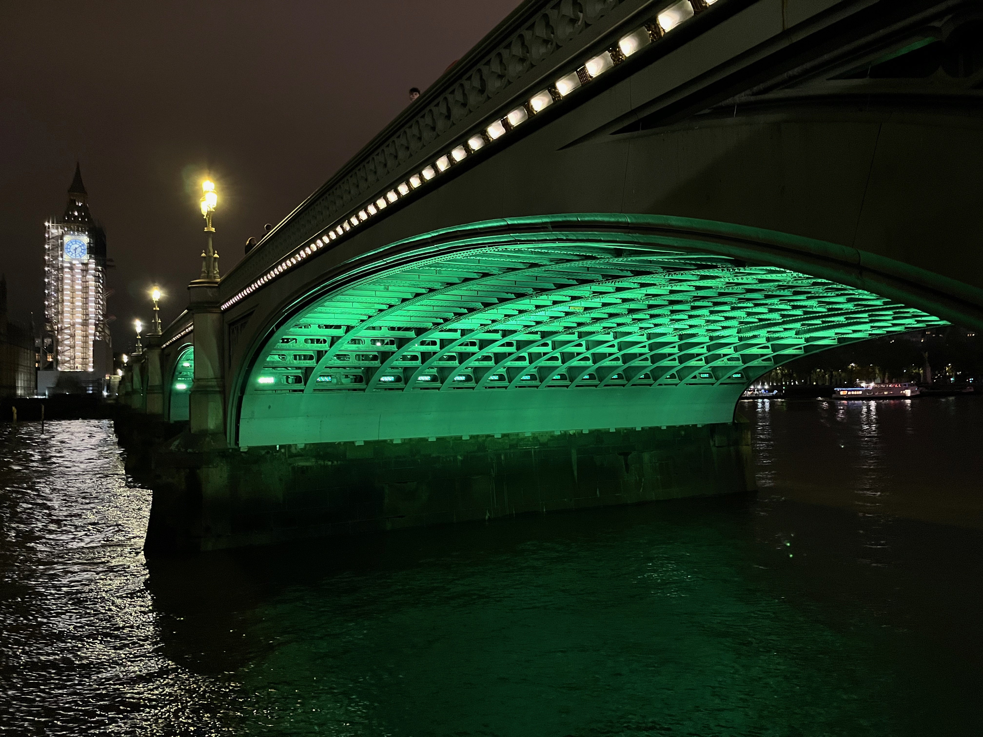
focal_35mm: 26
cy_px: 368
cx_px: 492
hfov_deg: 67.3
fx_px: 738
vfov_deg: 53.1
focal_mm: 5.1
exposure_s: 1/33
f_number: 1.6
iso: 640
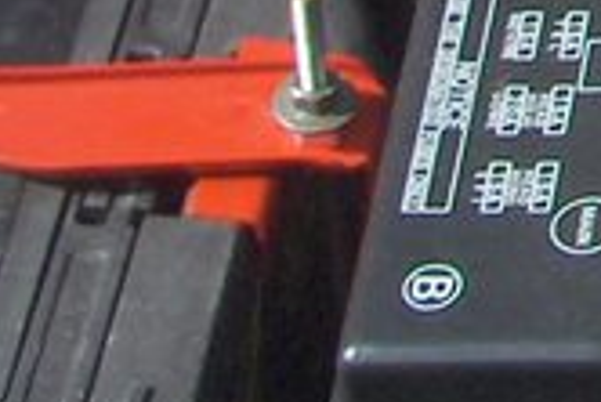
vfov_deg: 4.6
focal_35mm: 289
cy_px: -847
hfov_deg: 6.6
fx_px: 4829
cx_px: 1618
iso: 100
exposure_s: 1/323
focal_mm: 6.8
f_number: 4.59
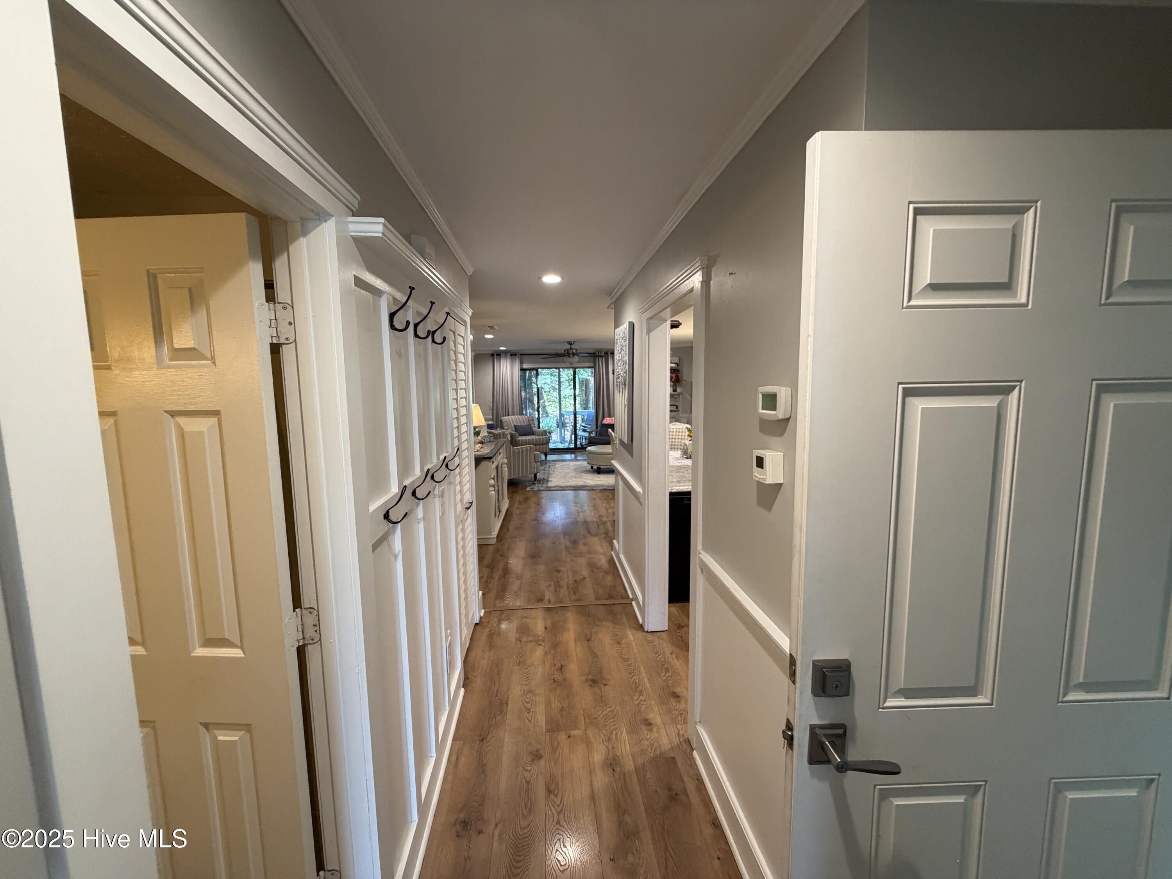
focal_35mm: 14
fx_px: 474
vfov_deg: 85.7
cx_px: 586
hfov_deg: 102.1
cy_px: 440
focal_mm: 2.22
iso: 320
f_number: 2.2
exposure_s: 1/120
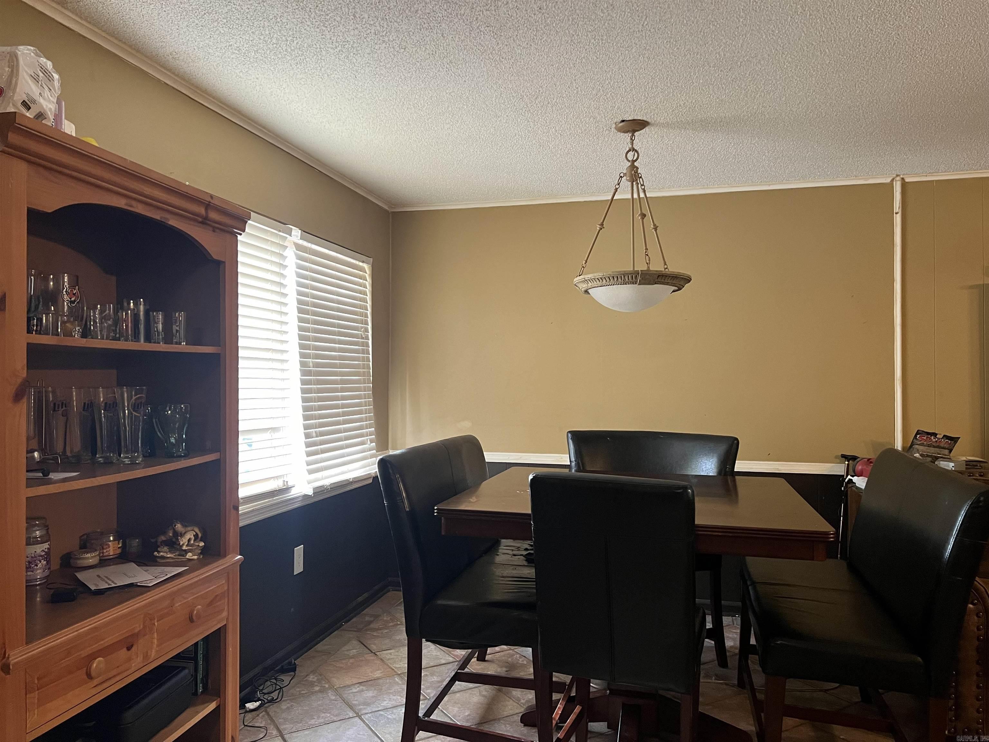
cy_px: 371
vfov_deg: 53.1
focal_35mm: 26
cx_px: 494
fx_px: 743
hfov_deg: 67.3
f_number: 1.5
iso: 320
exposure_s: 1/60
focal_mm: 5.7
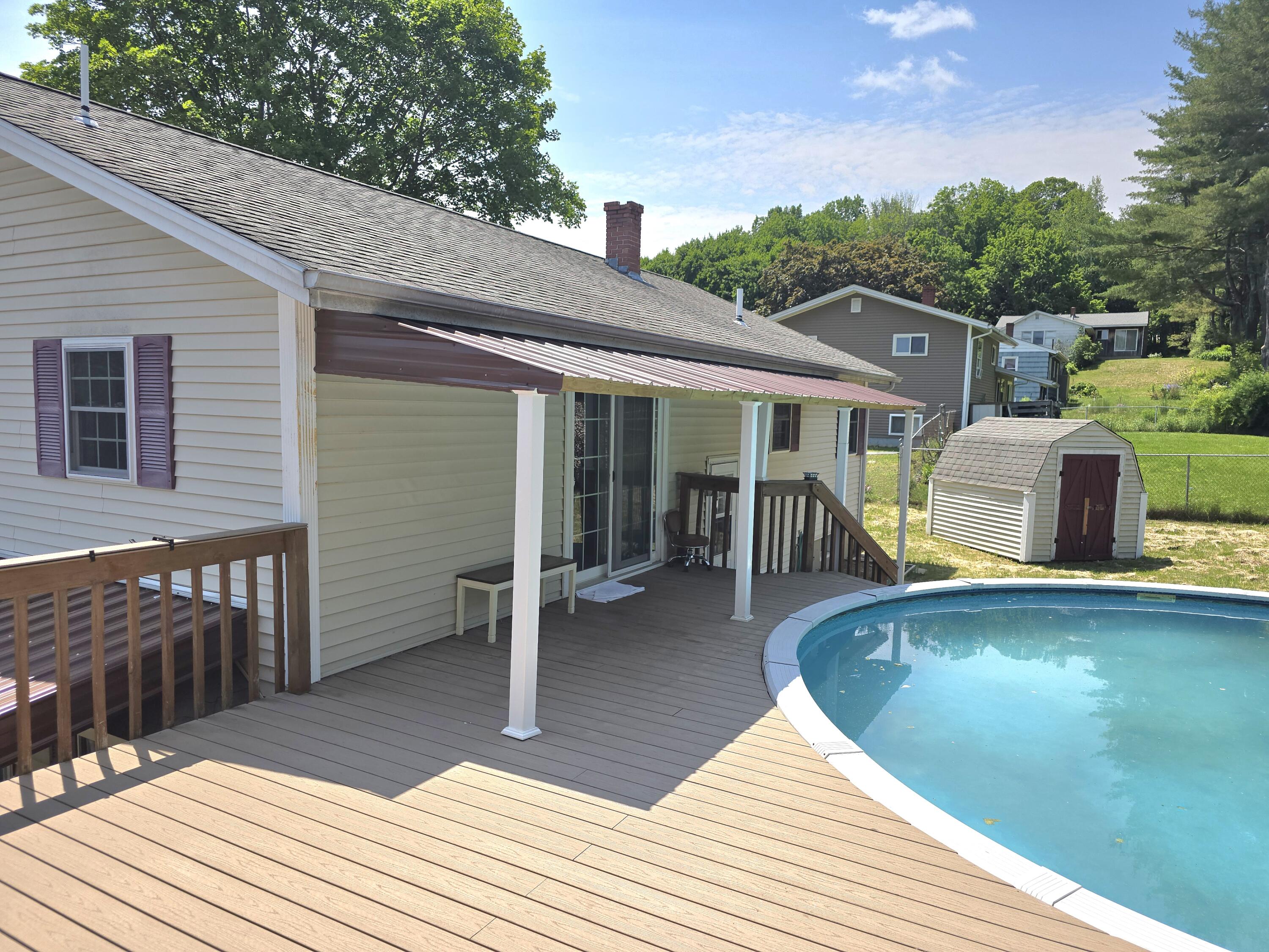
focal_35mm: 23
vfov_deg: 58.9
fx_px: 843
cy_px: 476
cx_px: 634
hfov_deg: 73.9
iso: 12
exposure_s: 1/1000
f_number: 1.7
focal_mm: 6.3
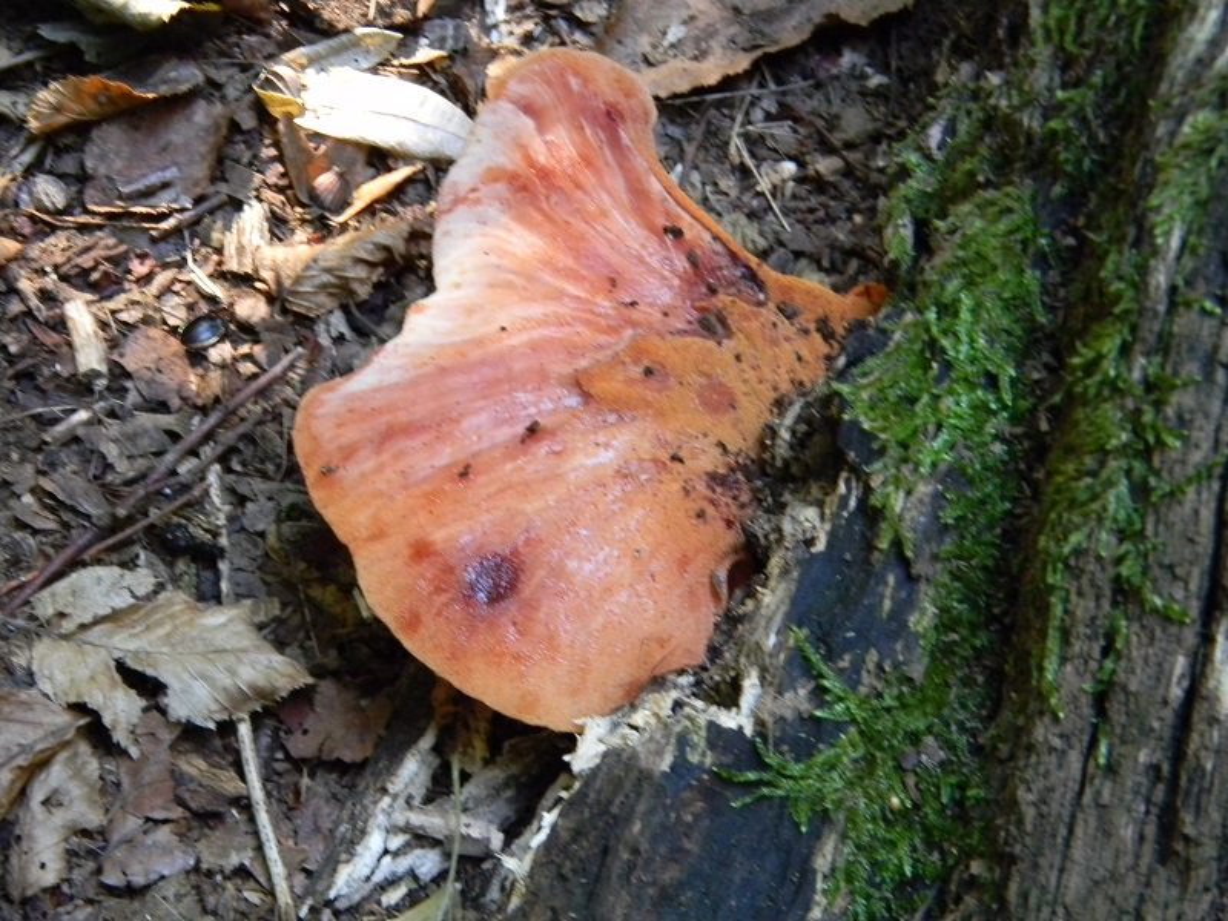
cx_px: 614
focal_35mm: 83
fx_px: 2944
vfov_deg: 17.8
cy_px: 460
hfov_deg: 23.6
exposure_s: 1/15.7
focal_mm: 15.1
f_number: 4.5
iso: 400
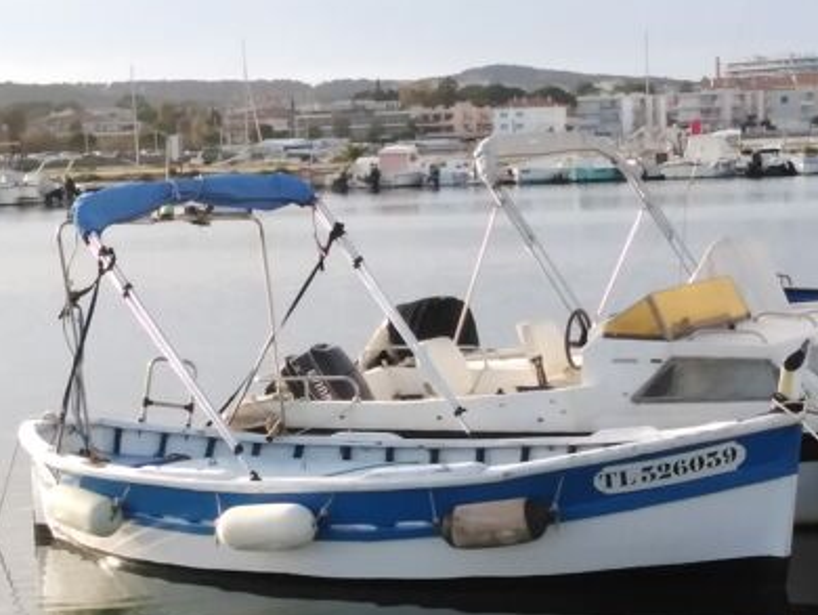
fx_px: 757
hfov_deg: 56.8
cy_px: 367
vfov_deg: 44.0
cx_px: 432
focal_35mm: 32
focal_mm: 3.63
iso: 100
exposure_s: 1/718
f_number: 1.8
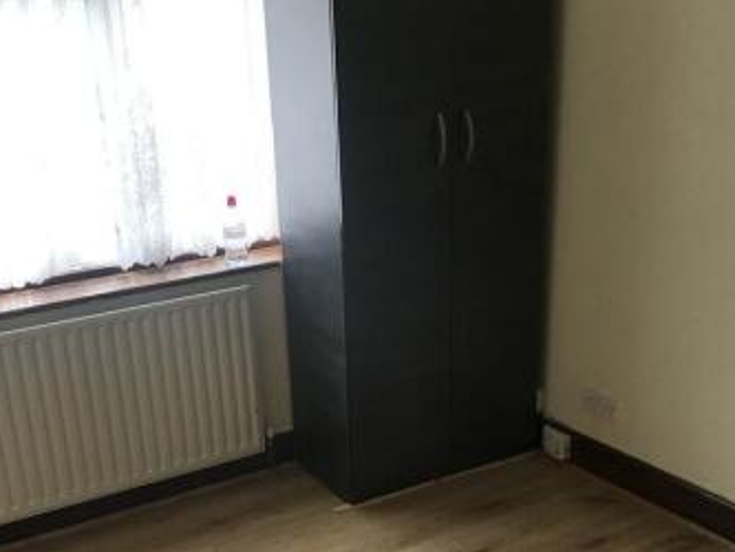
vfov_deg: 29.0
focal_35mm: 49
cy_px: 440
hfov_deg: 38.9
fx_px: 1041
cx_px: 337
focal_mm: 3.99
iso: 20
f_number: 1.8
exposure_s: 1/33
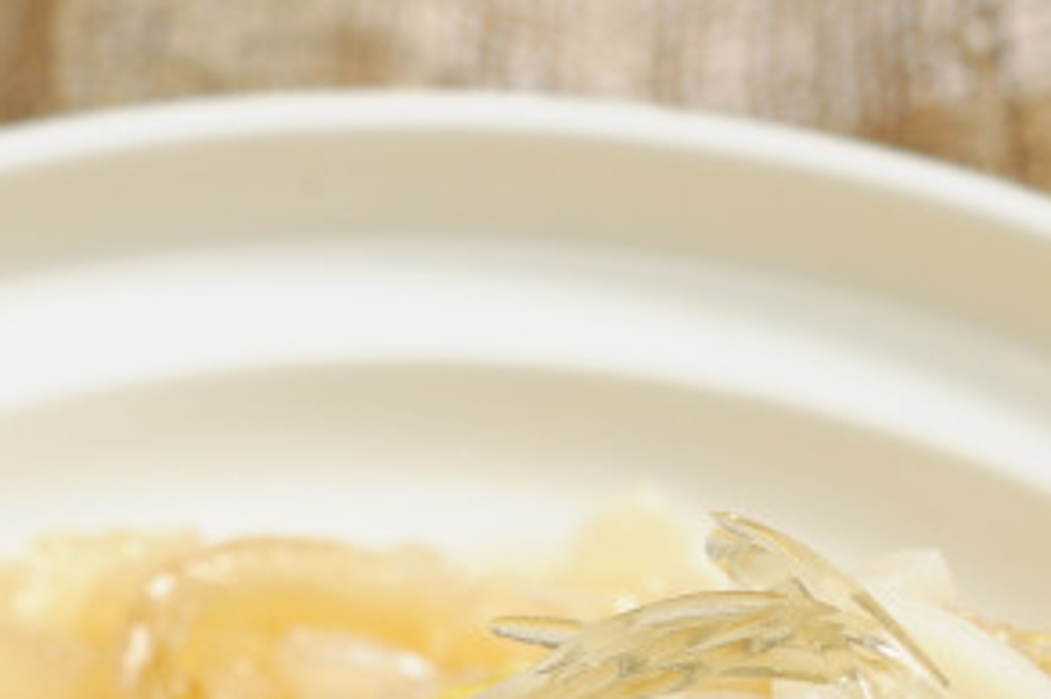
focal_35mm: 263
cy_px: 1207
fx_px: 7669
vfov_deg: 5.1
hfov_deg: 7.8
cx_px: 324
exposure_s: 1/200
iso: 200
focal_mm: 50
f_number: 4
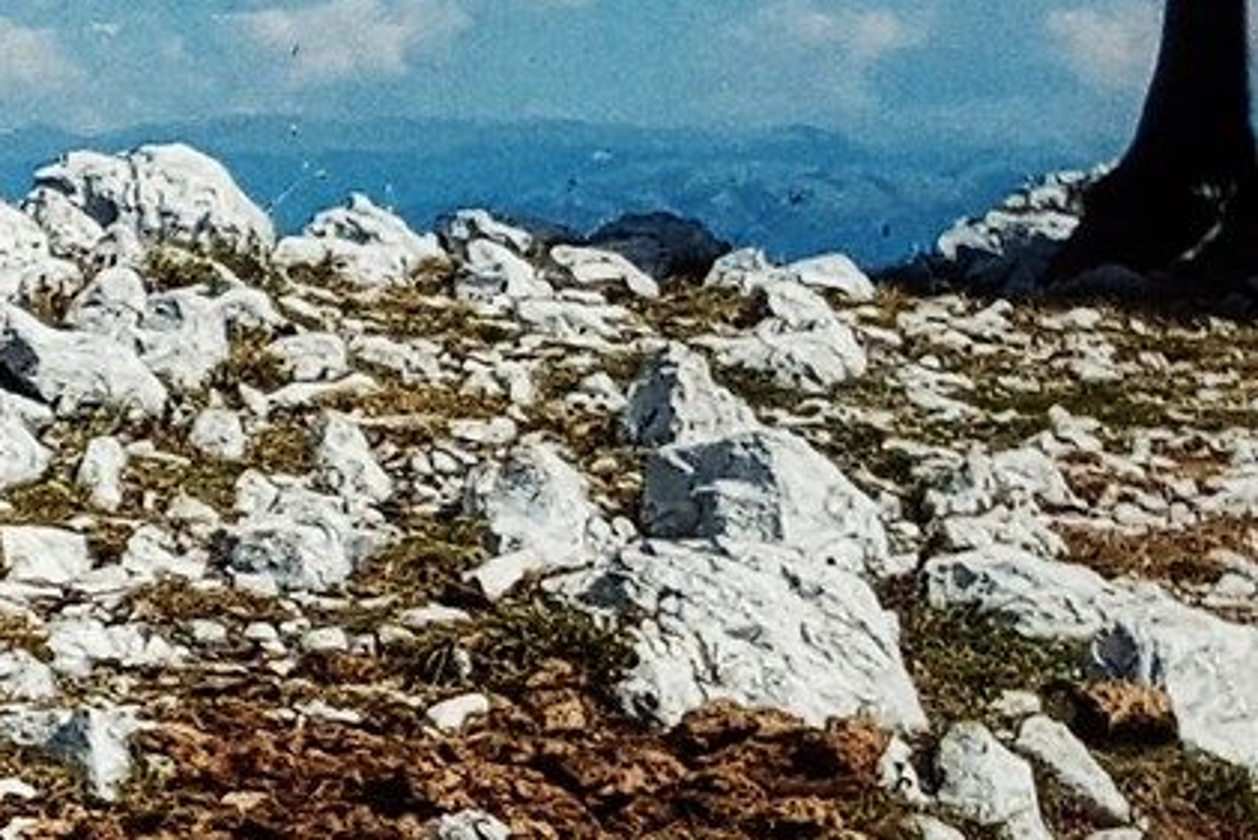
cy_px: 1139
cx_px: -2325
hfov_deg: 10.3
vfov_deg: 8.8
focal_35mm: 154
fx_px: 5383
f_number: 1.7
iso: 50
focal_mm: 4.2
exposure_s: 1/3544
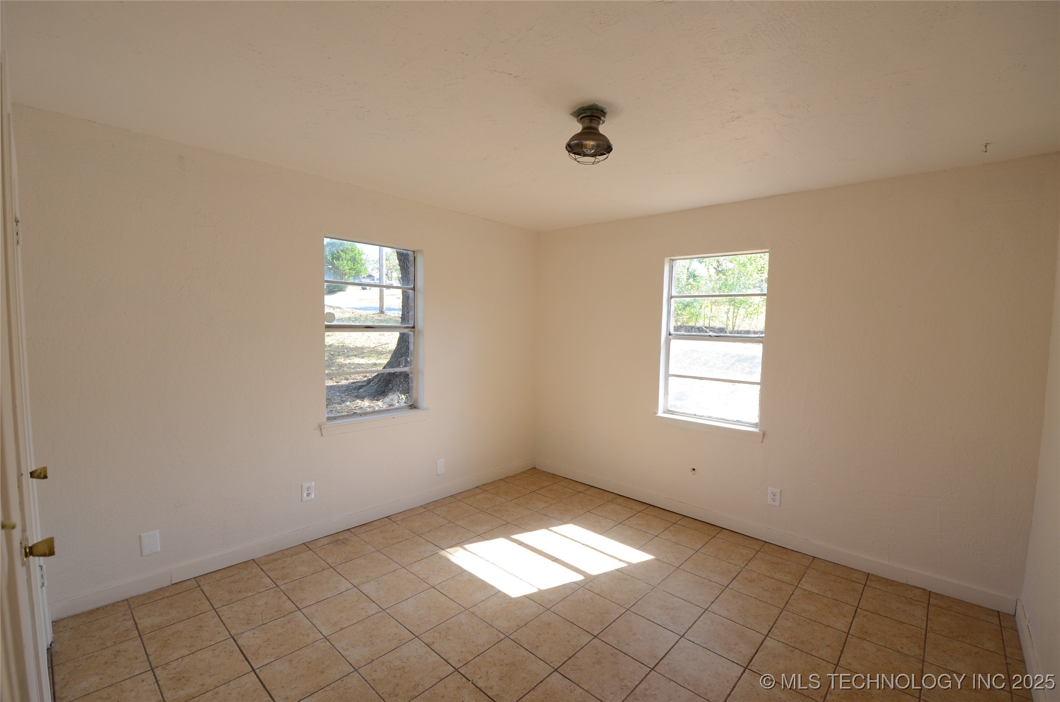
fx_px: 441
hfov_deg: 100.5
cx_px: 530
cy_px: 351
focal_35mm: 15
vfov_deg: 77.1
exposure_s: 1/125
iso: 360
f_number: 5.6
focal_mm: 10
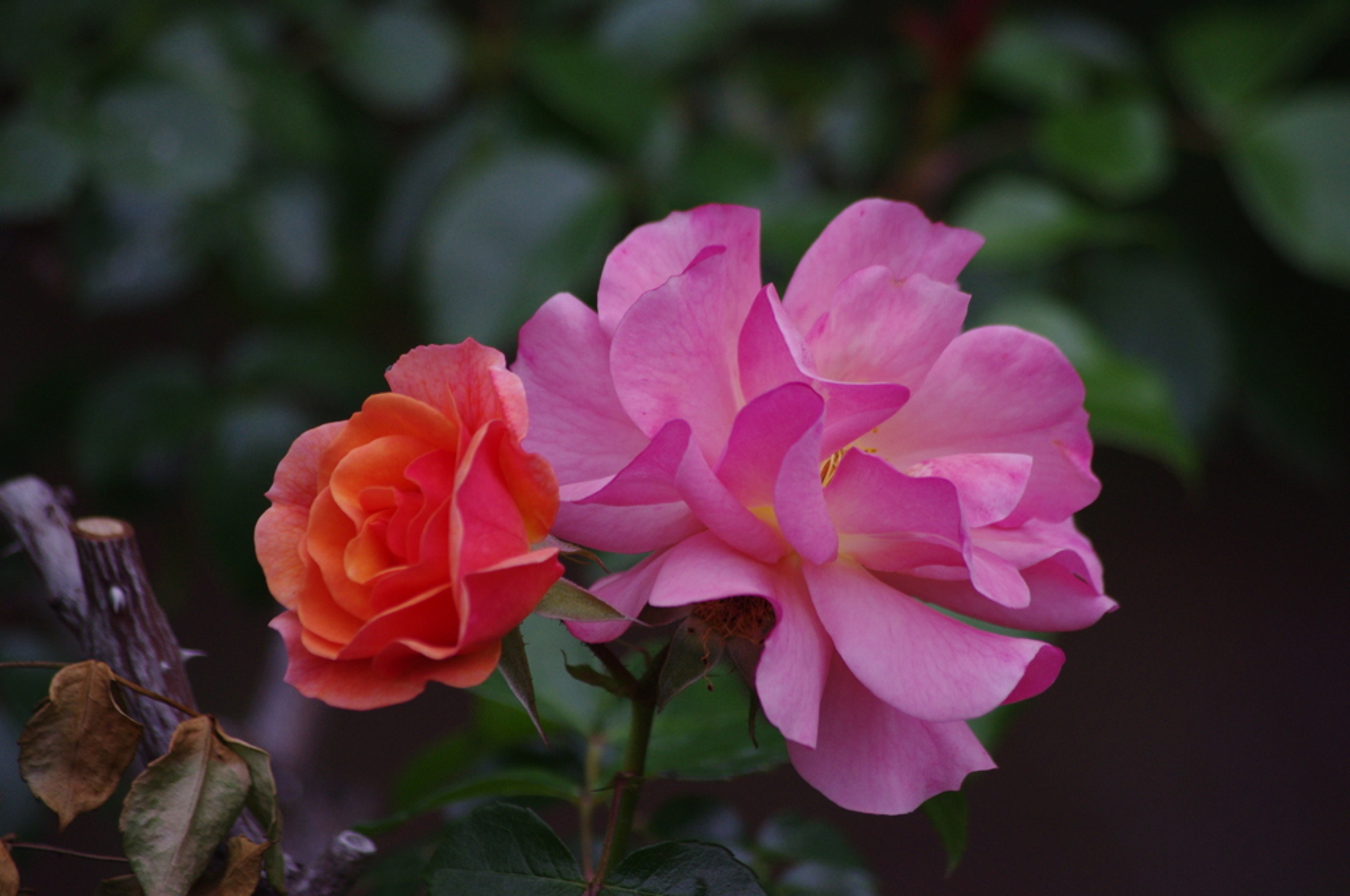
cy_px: 448
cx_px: 675
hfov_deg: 6.5
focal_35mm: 315
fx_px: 11797
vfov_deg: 4.4
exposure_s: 1/250
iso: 800
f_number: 6.3
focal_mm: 210
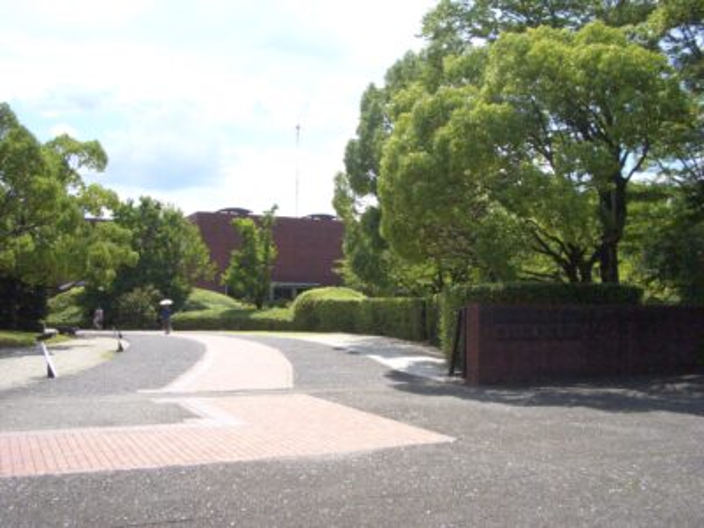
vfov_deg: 40.7
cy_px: 264
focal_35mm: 35
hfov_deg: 52.6
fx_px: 712
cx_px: 352
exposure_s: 1/2000
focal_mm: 5.8
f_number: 4.3
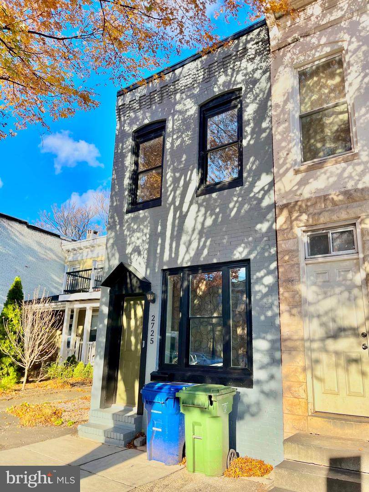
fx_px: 370
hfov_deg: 53.1
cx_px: 184
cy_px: 246
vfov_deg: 67.3
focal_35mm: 26
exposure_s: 1/1056
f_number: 1.6
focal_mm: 5.1
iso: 50
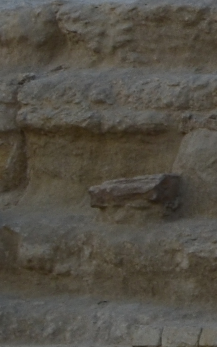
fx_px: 3308
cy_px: -361
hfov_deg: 3.5
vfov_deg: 5.8
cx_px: 949
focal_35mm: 350
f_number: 11
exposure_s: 1/125
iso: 200
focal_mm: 32
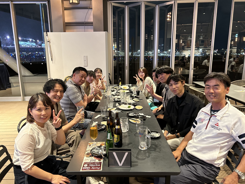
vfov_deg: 53.1
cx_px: 122
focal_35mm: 26
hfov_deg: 67.3
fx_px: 184
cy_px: 92
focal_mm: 5.7
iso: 500
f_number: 1.5
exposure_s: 1/30
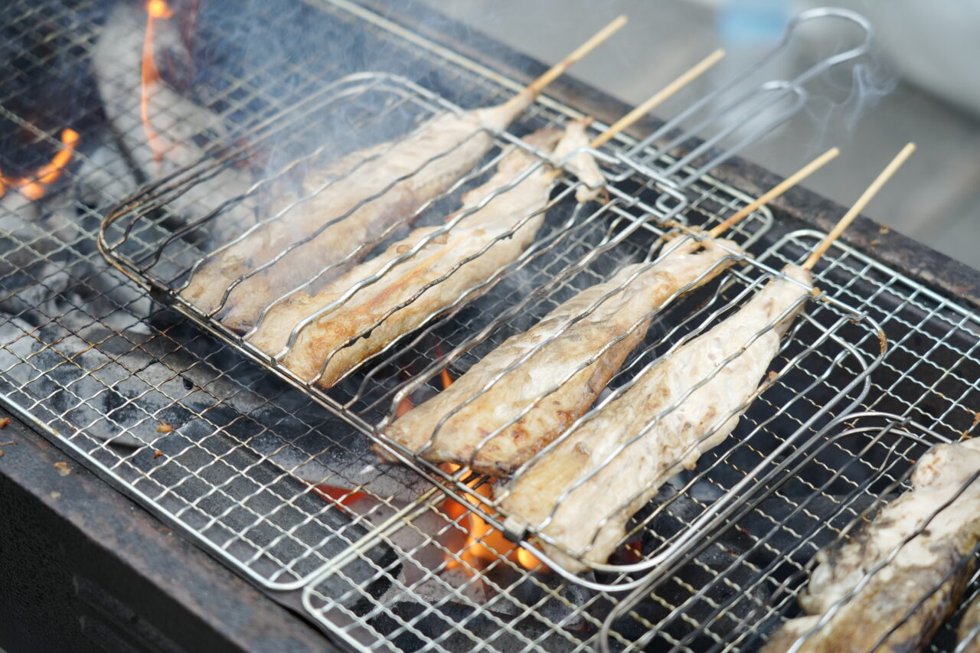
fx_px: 2014
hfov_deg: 27.3
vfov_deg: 18.4
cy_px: 326
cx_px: 490
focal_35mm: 74
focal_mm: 74
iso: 400
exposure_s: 1/320
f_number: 4
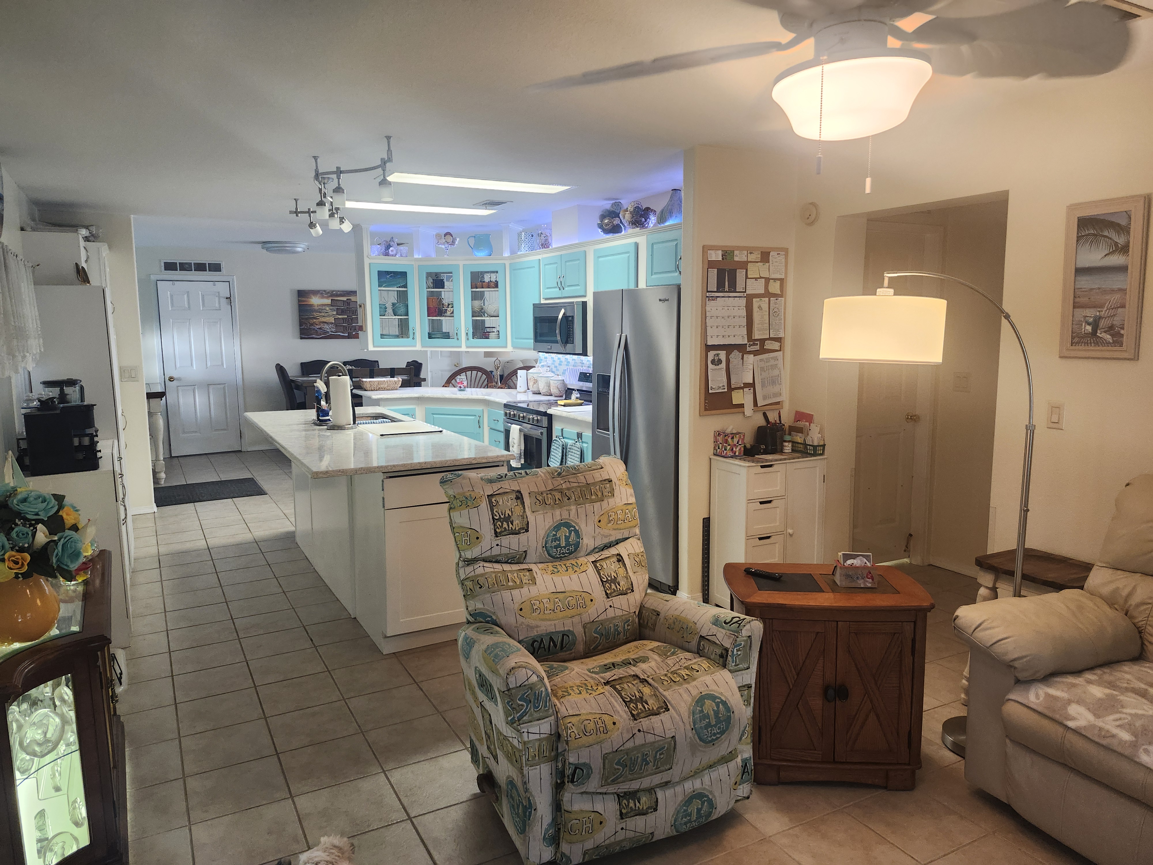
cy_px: 432
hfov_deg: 73.9
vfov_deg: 58.9
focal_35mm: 23
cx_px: 576
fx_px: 766
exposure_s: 1/120
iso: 250
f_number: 1.8
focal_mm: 5.54
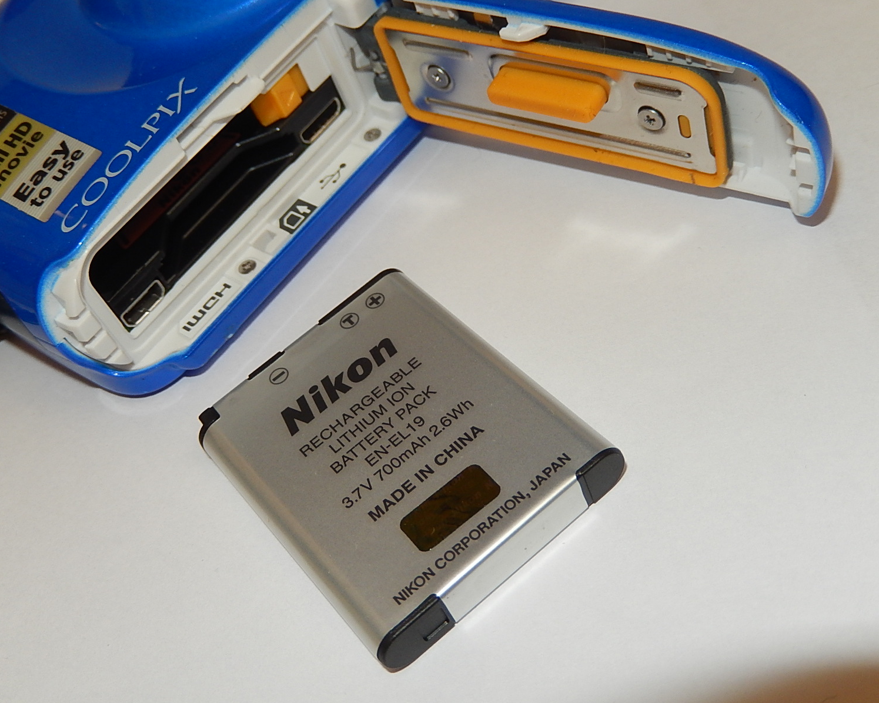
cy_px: 352
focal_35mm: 47
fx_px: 1223
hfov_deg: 39.5
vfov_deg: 32.1
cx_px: 427
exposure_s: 1/30
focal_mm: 8.1
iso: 200
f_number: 8.6
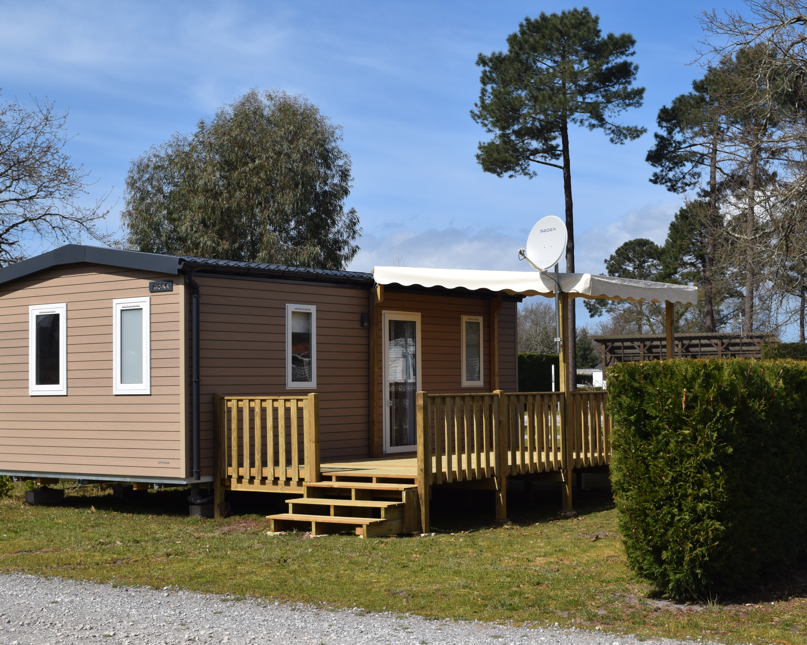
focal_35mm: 55
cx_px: 425
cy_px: 319
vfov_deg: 27.6
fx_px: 1314
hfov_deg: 34.1
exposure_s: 1/400
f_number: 10
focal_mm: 32
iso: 200
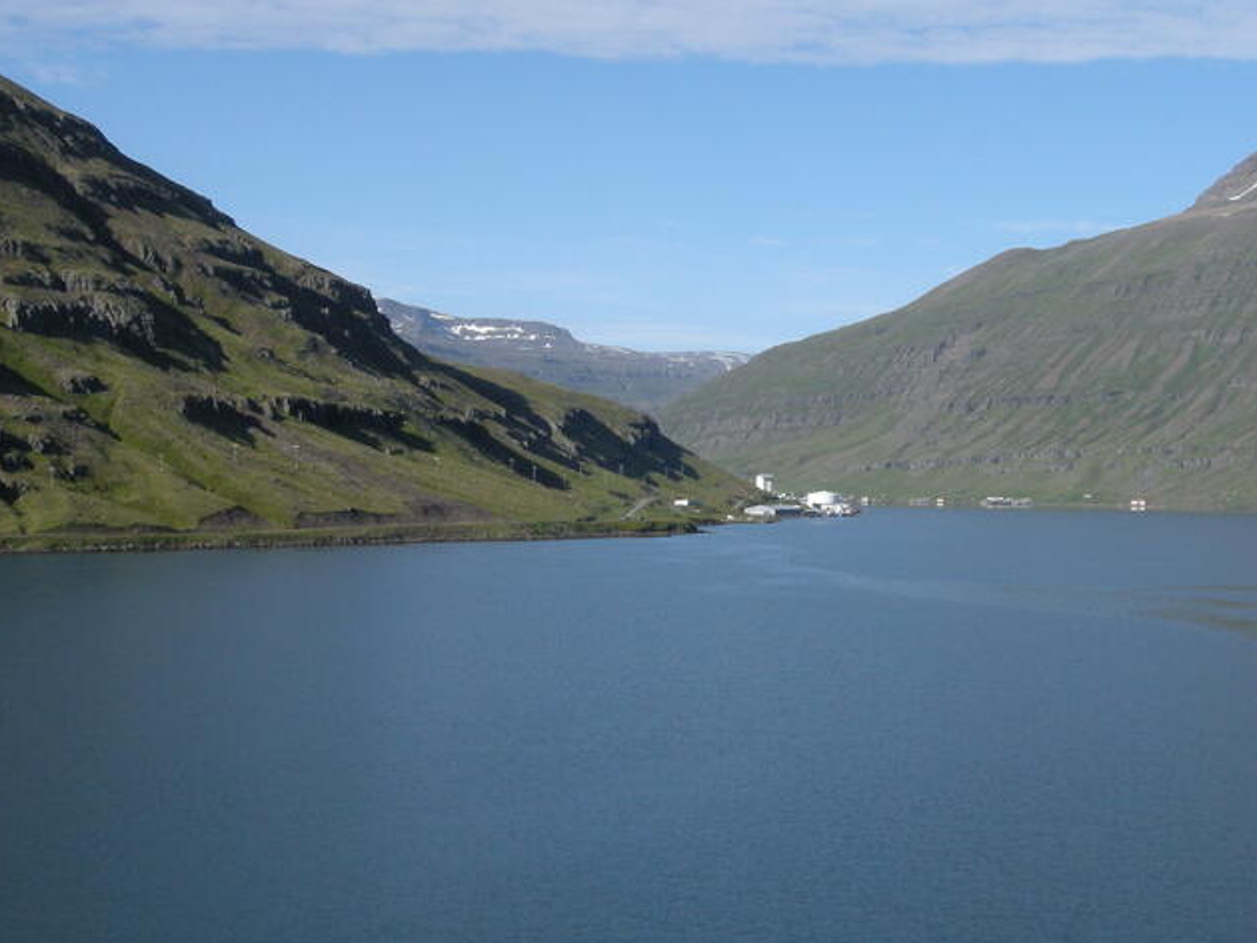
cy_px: 505
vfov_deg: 25.7
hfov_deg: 33.5
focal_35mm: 57
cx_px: 811
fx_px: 2070
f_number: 6.1
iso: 100
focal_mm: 7.5
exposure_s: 1/365
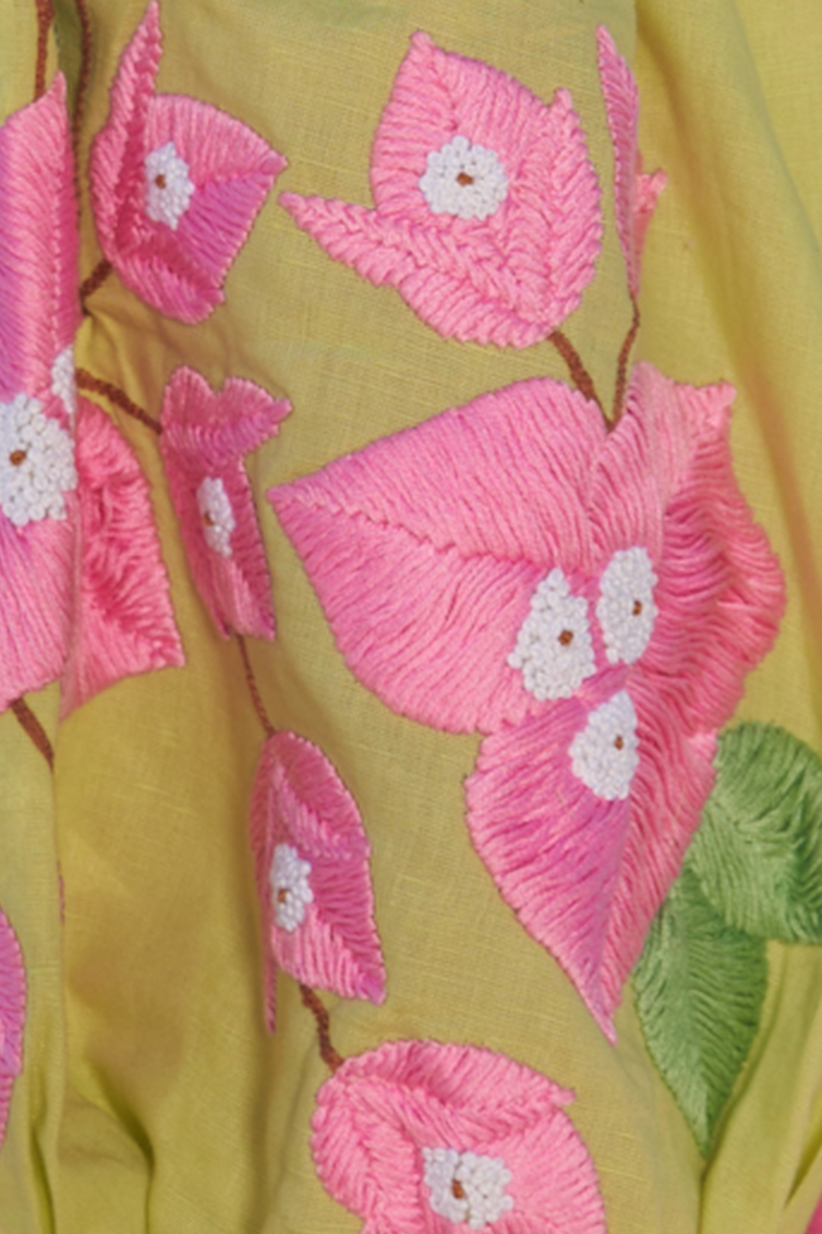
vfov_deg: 20.6
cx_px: 749
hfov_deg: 14.0
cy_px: 95
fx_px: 3324
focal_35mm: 97
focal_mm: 25
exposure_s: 1/1000
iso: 50
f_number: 2.8
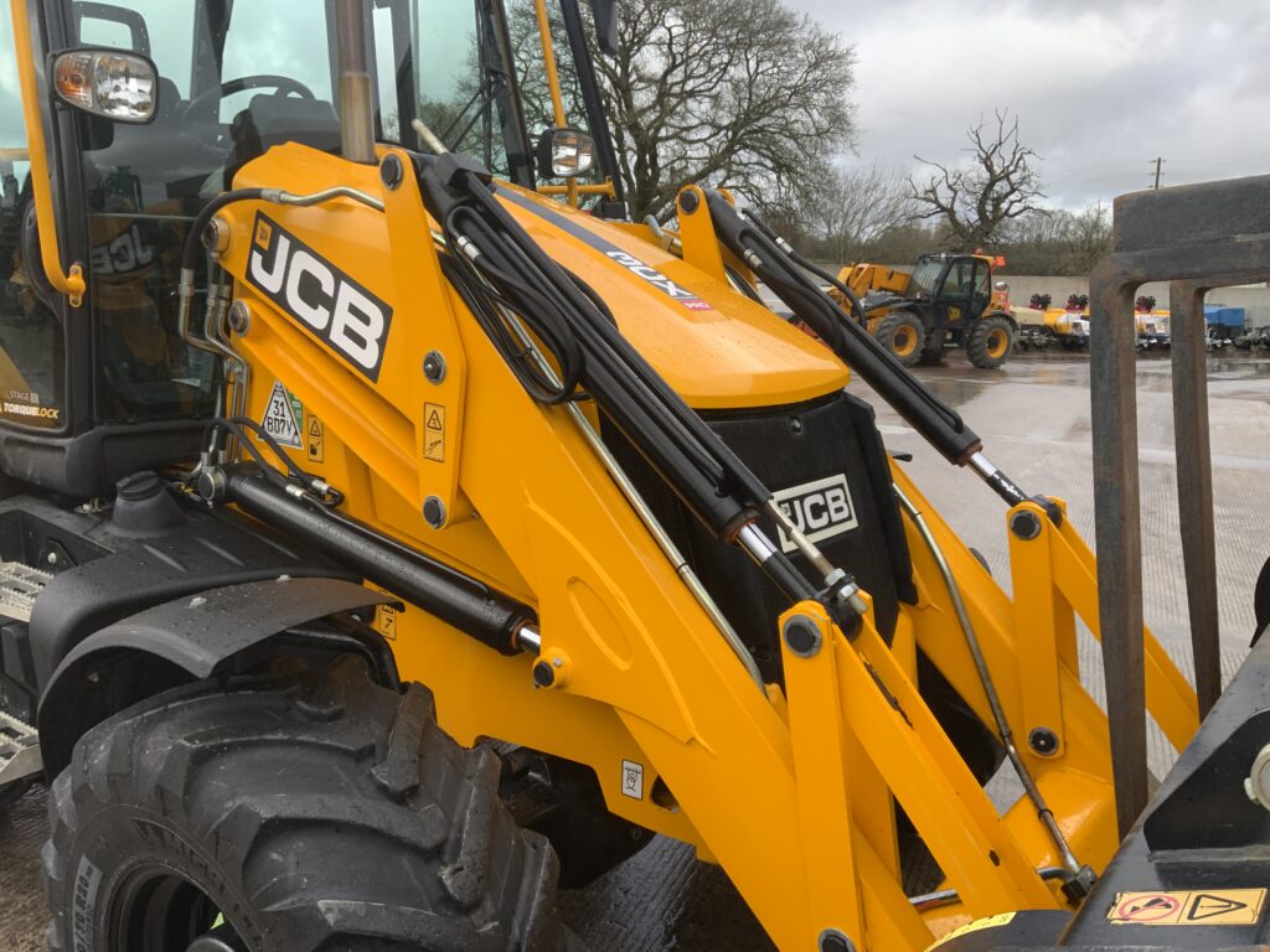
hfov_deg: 61.7
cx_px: 635
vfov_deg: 48.2
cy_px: 476
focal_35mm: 29
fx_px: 1064
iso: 16
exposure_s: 1/360
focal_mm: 3
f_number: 1.8
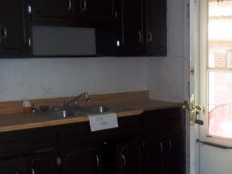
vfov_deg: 19.5
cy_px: 135
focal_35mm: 75
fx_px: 502
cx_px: 236
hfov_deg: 24.7
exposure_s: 1/40
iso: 80
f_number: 3.1
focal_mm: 6.5
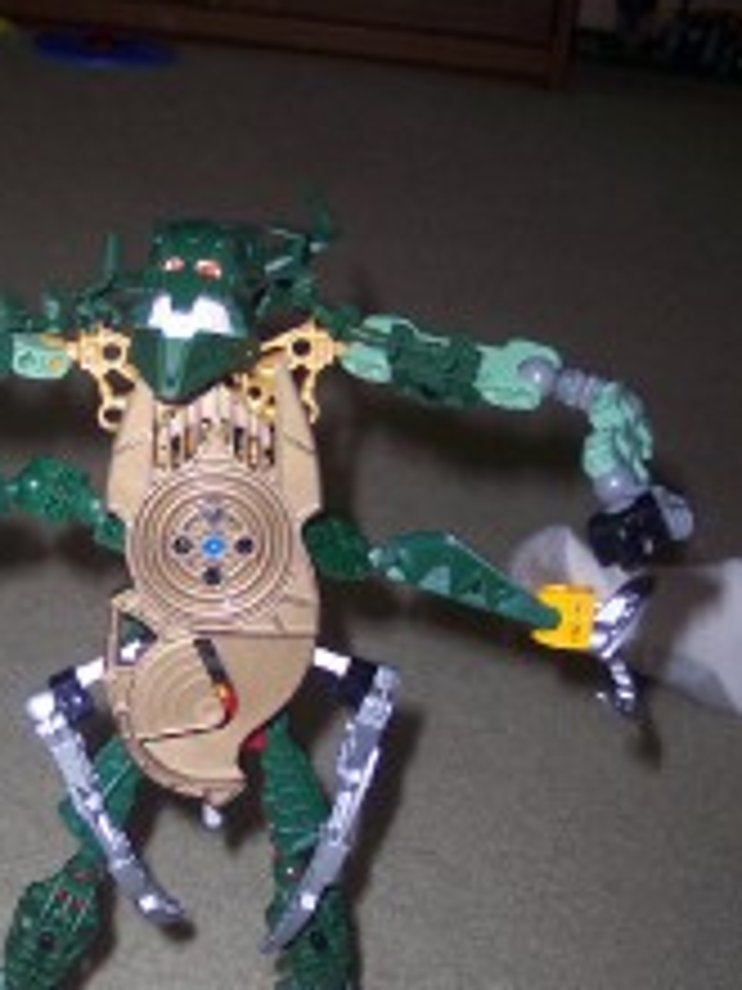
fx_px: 1972
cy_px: 558
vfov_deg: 28.1
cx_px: 137
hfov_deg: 21.0
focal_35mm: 69
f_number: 2.8
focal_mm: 8
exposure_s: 1/30
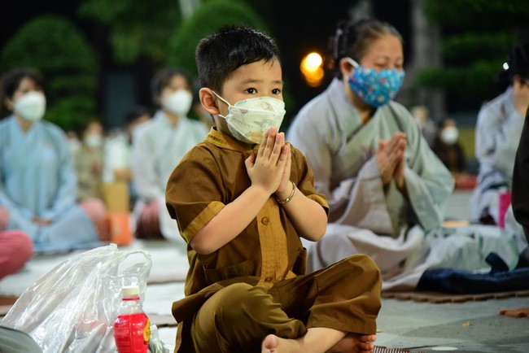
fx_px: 1764
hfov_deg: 17.1
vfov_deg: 11.4
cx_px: 264
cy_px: 176
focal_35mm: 120
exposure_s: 1/50
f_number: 4
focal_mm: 120
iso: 5000
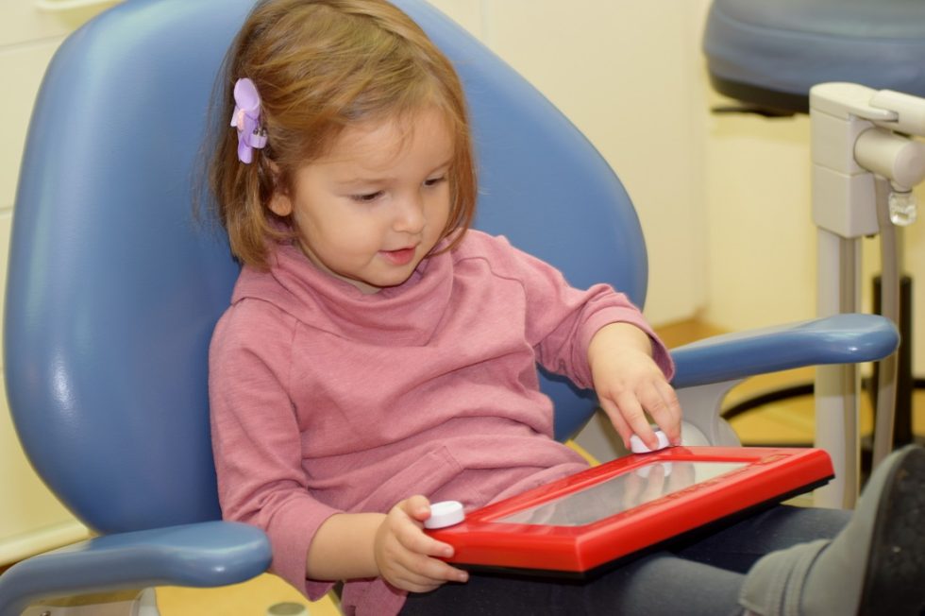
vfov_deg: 13.0
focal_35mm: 105
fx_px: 2696
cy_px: 308
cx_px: 462
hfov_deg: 19.5
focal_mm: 70
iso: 400
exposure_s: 1/60
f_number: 4
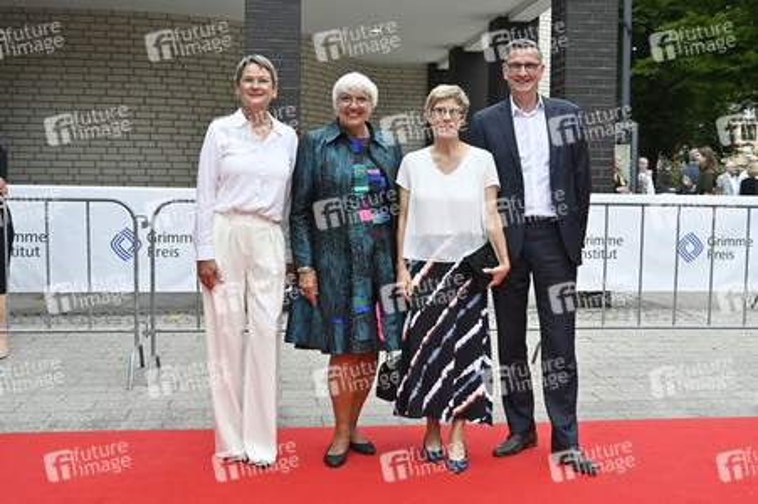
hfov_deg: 47.4
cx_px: 379
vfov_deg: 32.6
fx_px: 863
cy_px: 252
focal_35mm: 41
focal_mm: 41
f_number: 5.6
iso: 2000
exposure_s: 1/500
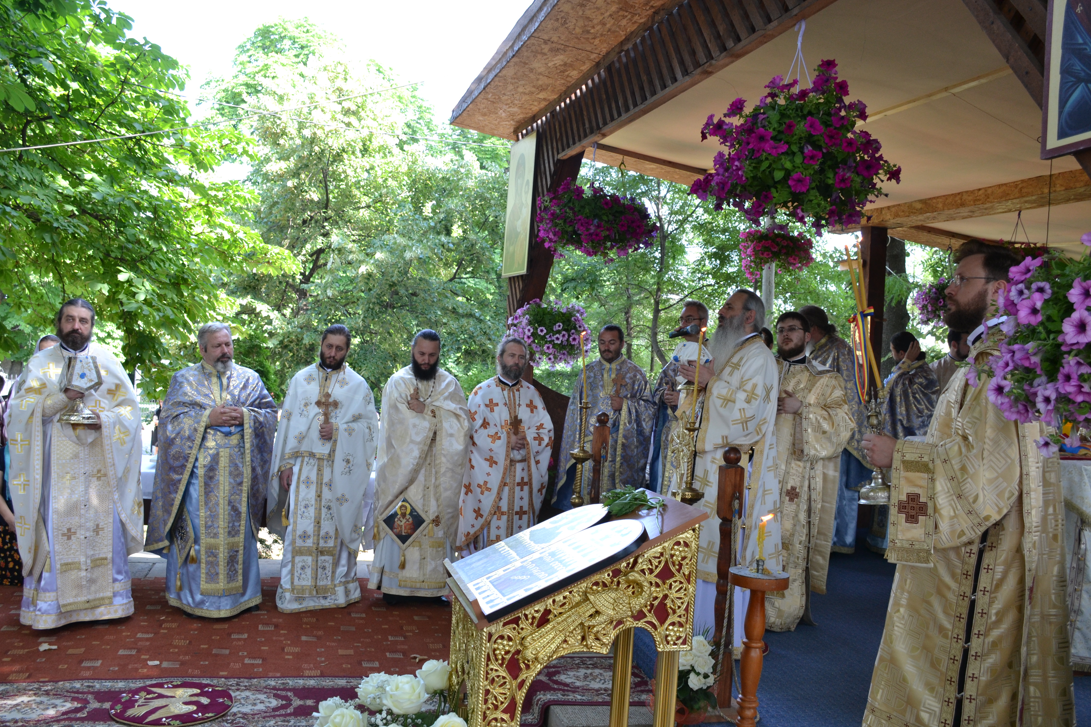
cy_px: 364
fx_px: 939
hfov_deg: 60.3
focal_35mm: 31
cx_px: 533
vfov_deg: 42.3
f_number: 5.6
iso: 400
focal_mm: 20
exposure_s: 1/80
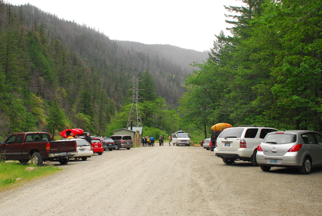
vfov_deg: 36.9
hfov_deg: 53.1
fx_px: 322
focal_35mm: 36
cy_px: 108
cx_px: 161
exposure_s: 1/125
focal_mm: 24
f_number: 5
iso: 320
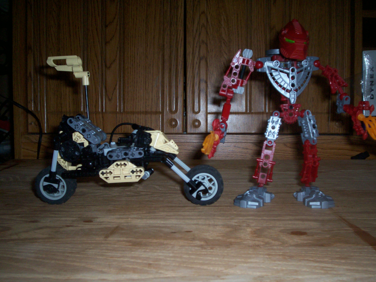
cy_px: 141
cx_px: 188
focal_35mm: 36
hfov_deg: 51.4
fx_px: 391
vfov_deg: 39.7
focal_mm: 5.9
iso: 140
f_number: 4.5
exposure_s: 1/64
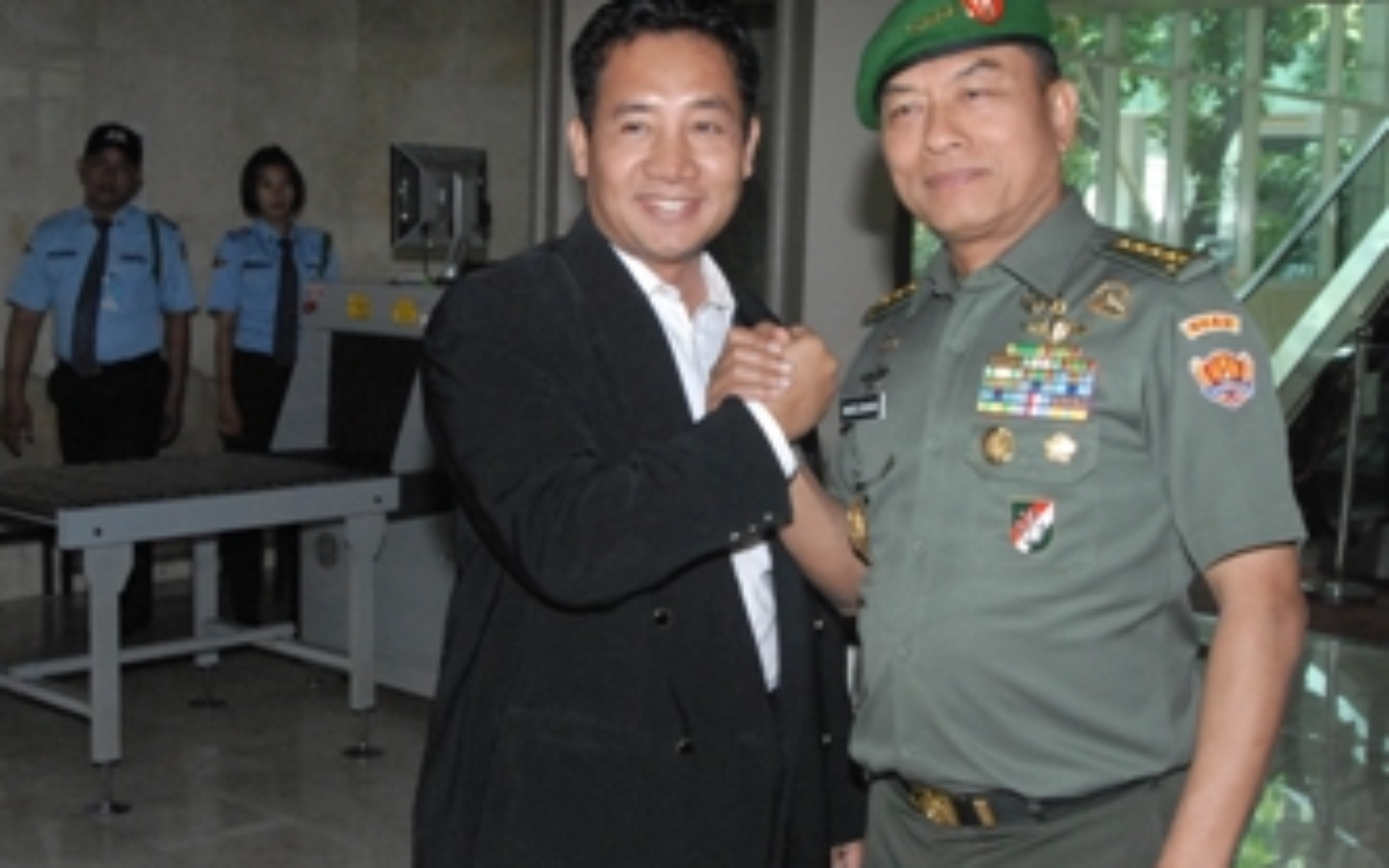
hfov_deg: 40.3
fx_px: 1893
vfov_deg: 25.8
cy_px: 398
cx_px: 705
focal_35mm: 50
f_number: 5.6
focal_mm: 24
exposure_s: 1/160
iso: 1600
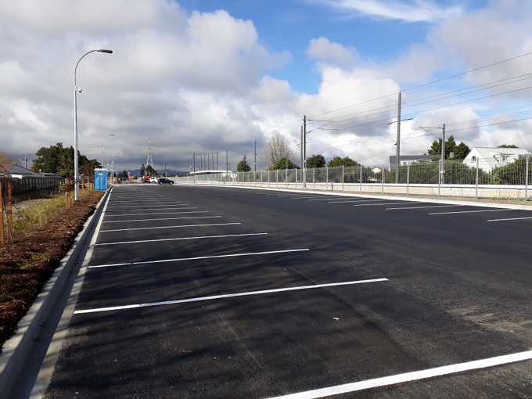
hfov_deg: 65.3
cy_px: 200
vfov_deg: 51.4
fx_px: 415
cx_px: 266
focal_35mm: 27
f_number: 1.9
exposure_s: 1/1477
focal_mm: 3.6
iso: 40
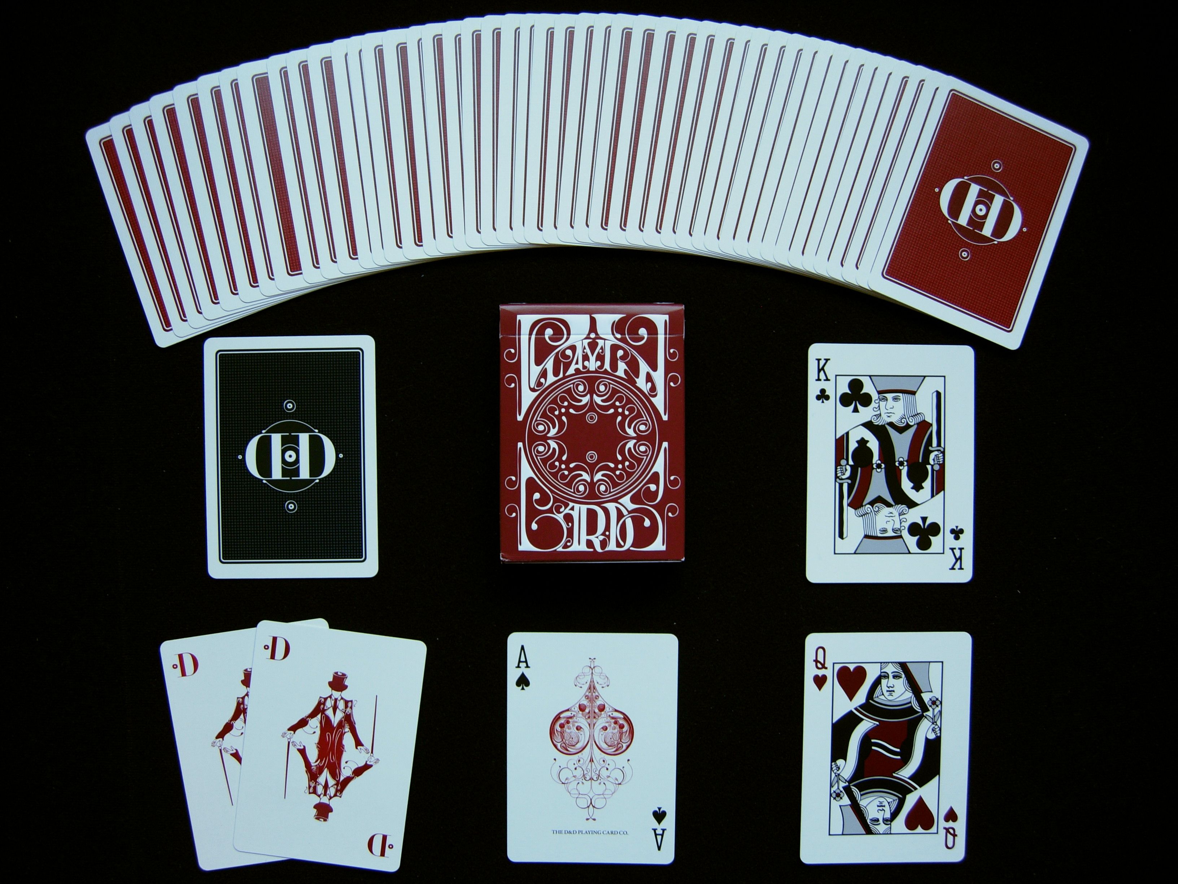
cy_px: 442
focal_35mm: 36
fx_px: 1225
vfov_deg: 39.7
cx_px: 589
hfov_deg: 51.4
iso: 50
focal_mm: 7.5
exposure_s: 1/18.4
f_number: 2.7
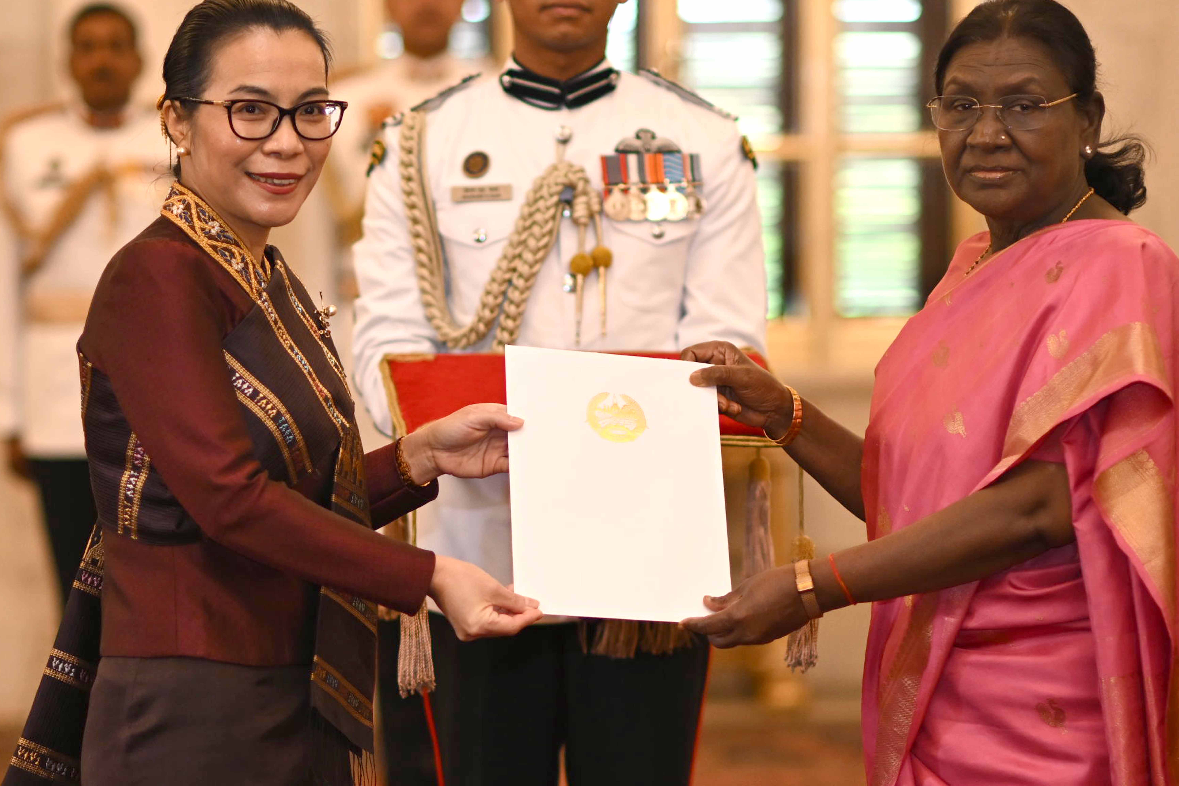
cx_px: 650
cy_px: 320
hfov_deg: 20.2
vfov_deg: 13.5
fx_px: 3307
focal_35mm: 101
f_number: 1.8
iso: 800
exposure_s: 1/200
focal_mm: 85
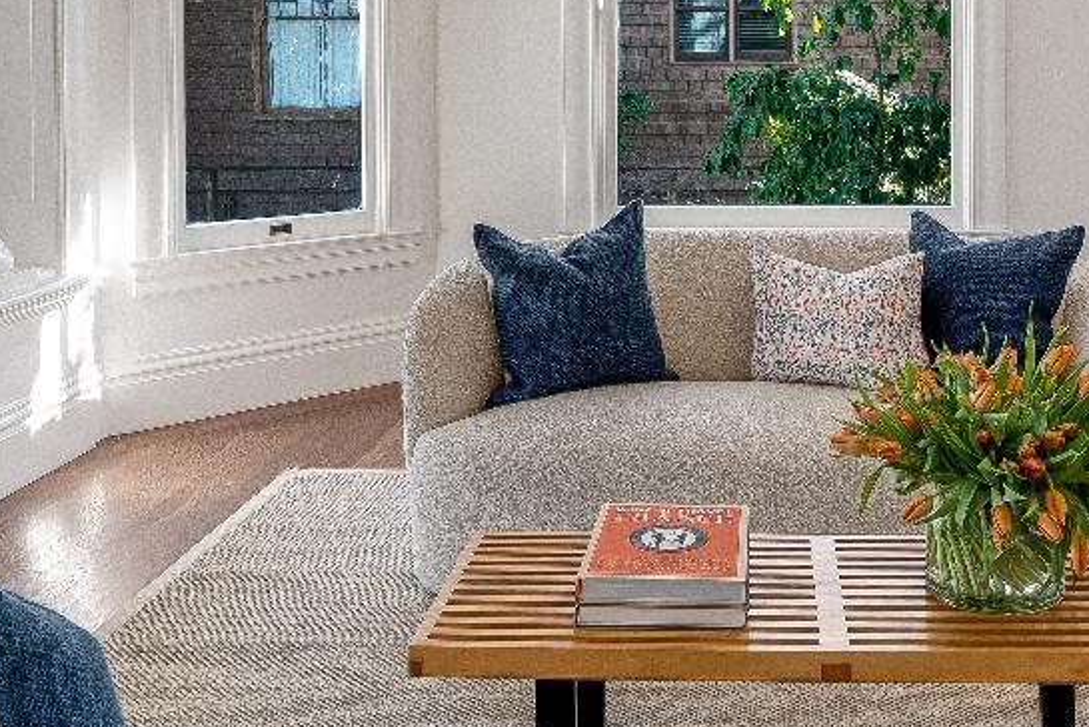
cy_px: 26
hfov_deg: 42.5
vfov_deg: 28.9
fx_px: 1332
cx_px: 869
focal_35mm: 44
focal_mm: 16
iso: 400
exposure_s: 1/125
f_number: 11
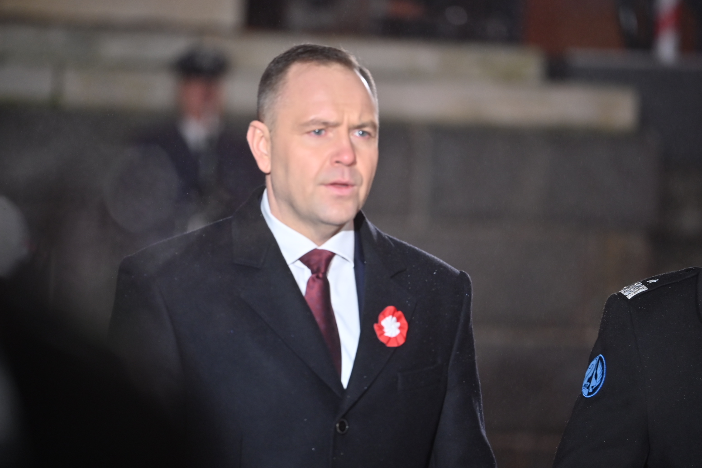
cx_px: 341
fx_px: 3666
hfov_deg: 10.9
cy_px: 234
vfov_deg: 7.3
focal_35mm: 188
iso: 1100
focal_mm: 180
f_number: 2.8
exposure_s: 1/250
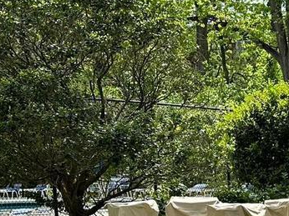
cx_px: 357
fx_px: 834
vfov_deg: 14.0
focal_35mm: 100
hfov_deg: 18.5
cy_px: 313
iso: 80
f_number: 1.78
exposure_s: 1/1212
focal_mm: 6.86
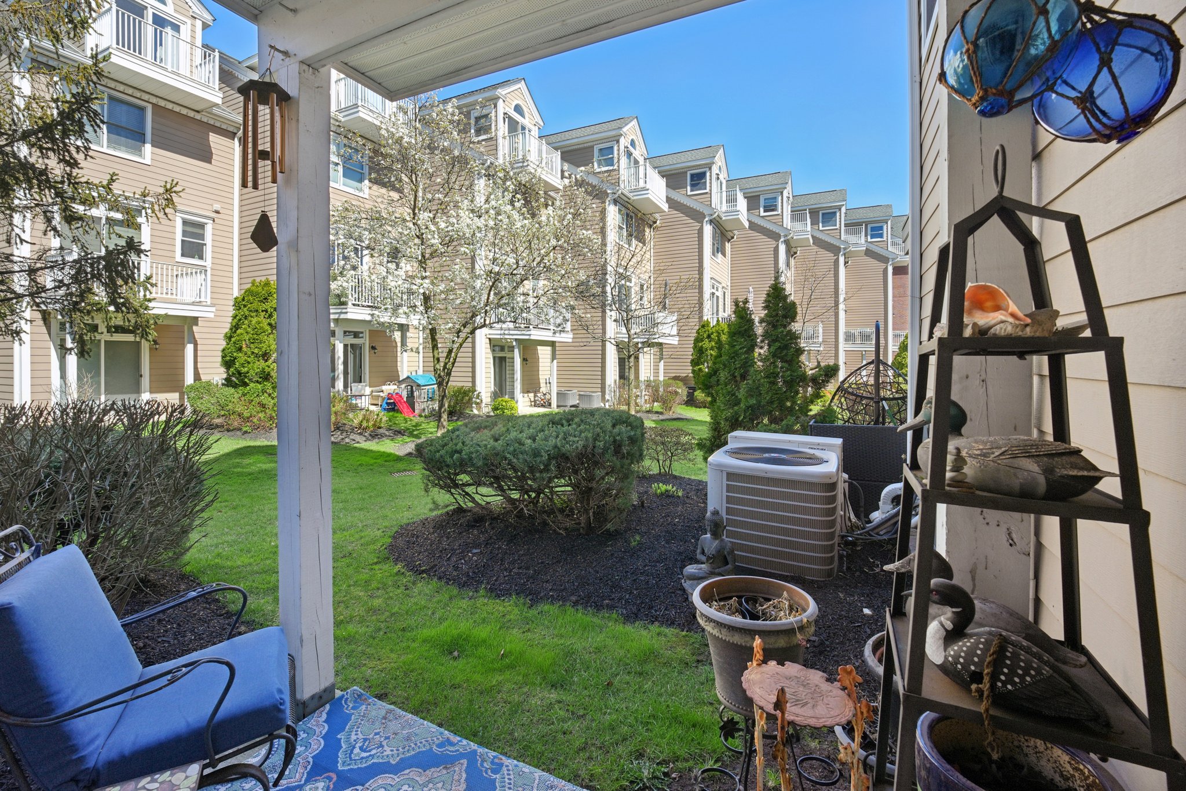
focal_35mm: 14
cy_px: 396
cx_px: 593
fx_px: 461
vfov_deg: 81.2
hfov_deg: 104.3
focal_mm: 14
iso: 100
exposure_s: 1/50
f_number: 9
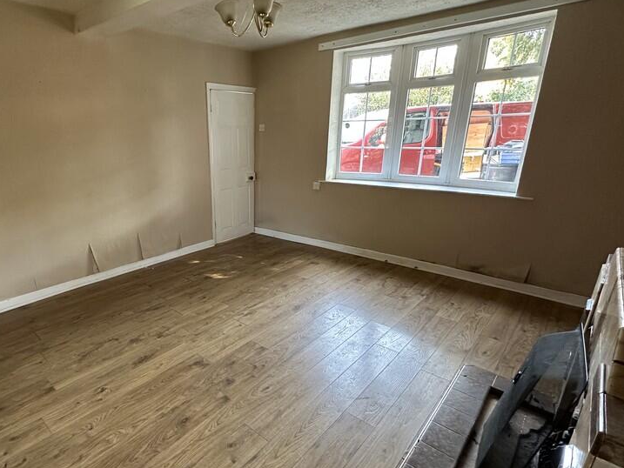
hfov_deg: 80.1
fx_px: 361
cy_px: 254
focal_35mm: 20
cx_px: 231
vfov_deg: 65.9
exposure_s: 1/70
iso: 320
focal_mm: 2.22
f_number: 2.2
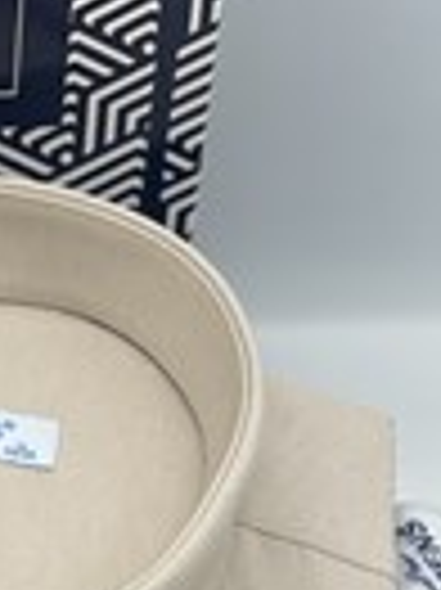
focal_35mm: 164
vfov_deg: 11.8
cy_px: 687
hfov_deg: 8.9
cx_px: -122
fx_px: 2790
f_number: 2
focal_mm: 6
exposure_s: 1/134
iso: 25
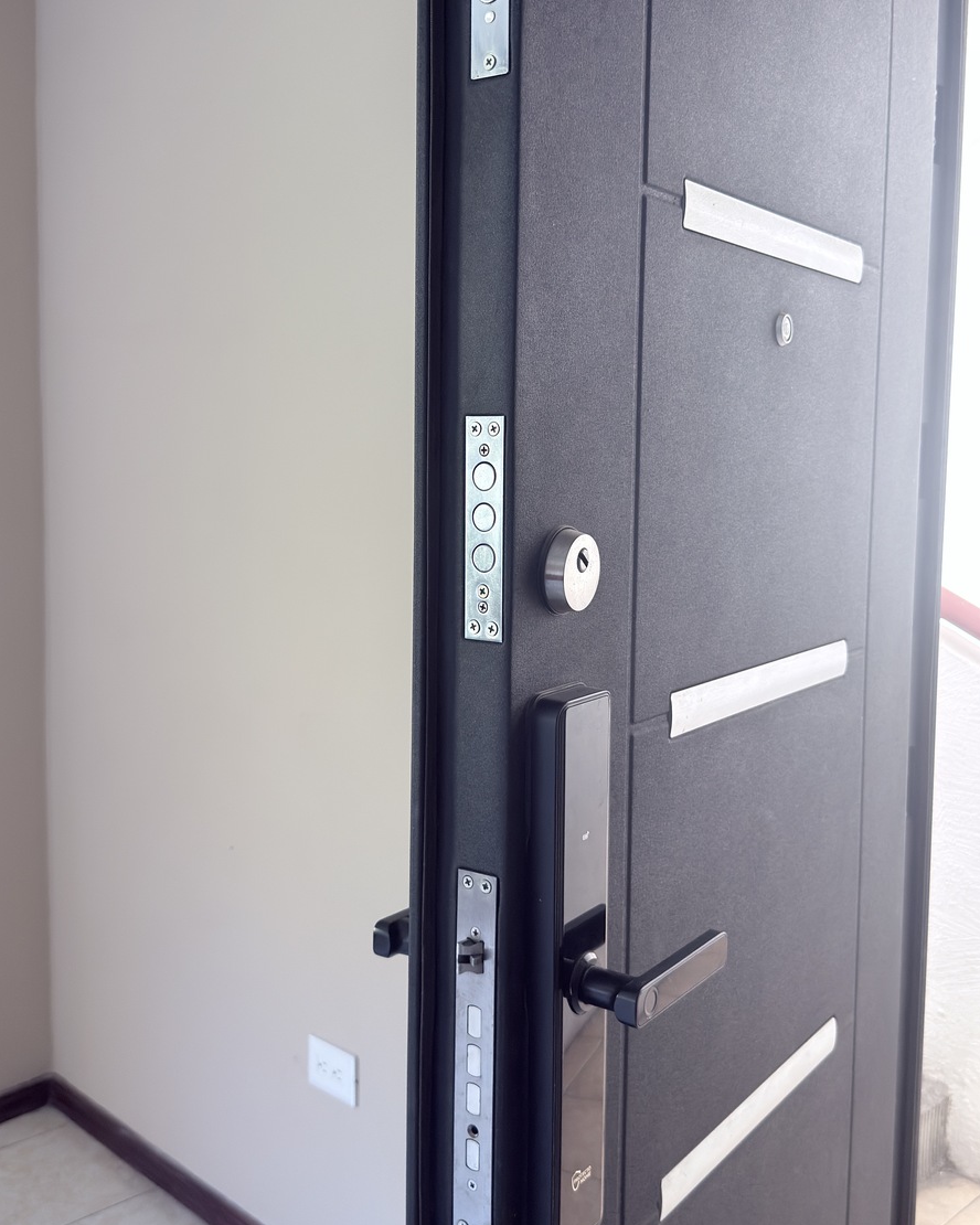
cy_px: 574
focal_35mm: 38
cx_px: 494
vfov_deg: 47.9
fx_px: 1378
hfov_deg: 39.2
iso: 200
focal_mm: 6.76
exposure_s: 1/60
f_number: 1.78
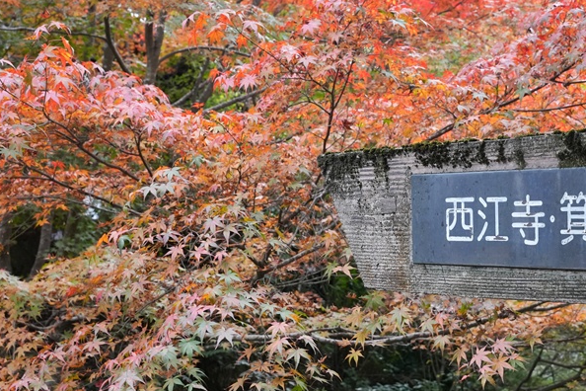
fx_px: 836
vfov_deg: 26.3
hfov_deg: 38.0
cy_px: 193
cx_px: 405
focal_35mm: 51
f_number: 8
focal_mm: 29.8
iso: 2500
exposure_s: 1/200
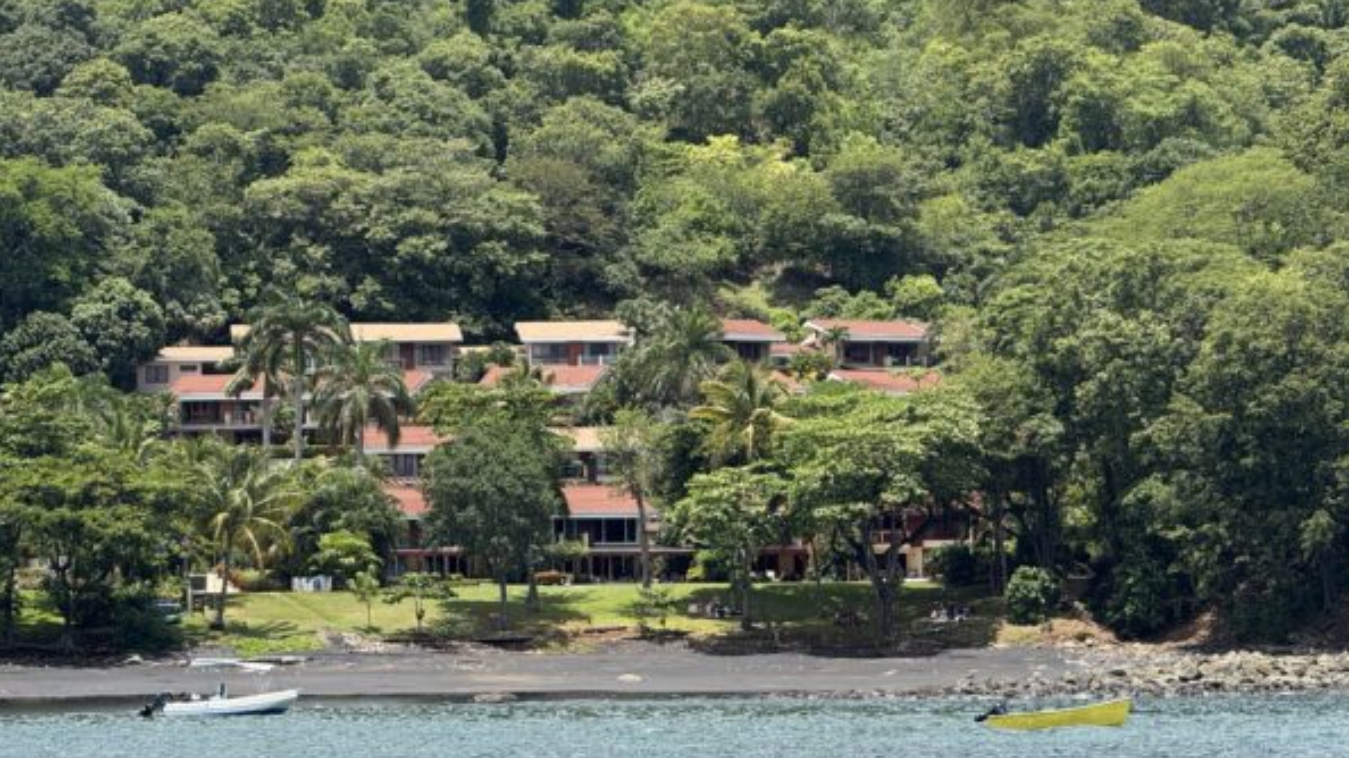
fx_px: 4721
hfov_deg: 16.3
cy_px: 456
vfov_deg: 9.2
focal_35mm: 132
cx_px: 679
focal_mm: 15.66
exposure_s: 1/1148
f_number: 2.8
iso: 64
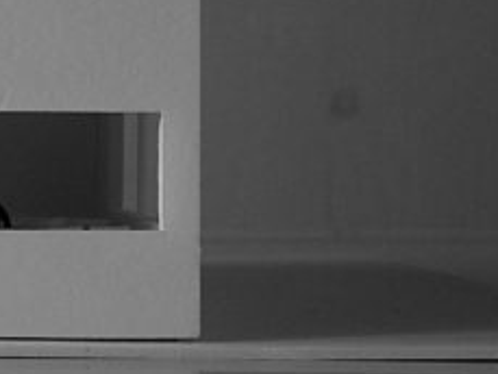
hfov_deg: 17.6
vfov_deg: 13.7
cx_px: -122
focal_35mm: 106
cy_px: -40
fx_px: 1521
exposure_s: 1/30
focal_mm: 21
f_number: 5.6
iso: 220
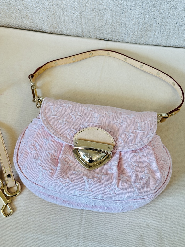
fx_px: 342
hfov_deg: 30.3
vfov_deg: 39.7
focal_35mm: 48
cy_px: 124
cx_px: 92
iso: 64
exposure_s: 1/100
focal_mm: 6.76
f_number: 1.78
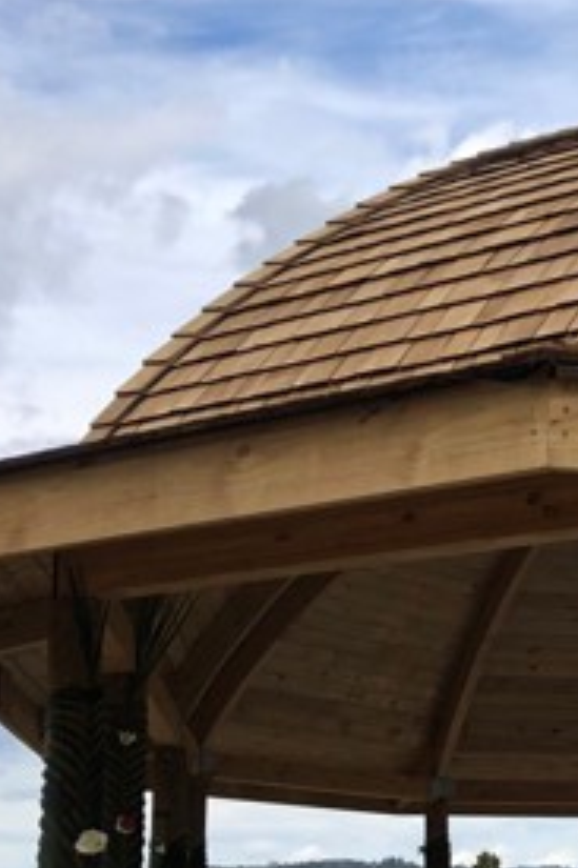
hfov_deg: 17.5
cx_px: 793
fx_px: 1736
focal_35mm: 72
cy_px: 773
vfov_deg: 27.1
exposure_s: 1/934
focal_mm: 3.99
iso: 20
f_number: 1.8
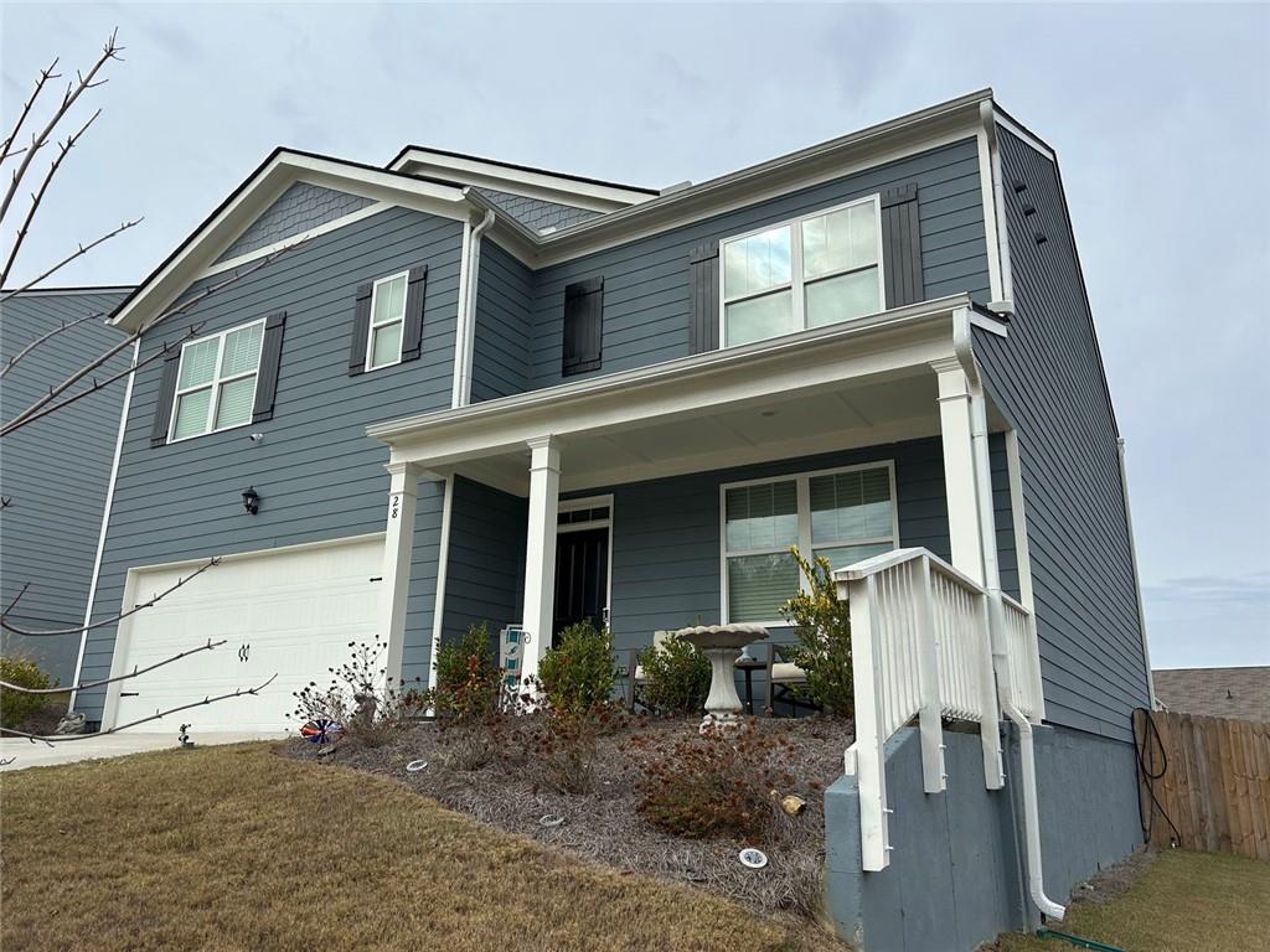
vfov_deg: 53.1
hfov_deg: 67.3
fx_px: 954
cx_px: 635
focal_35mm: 26
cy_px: 476
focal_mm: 5.7
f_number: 1.5
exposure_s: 1/3356
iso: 50
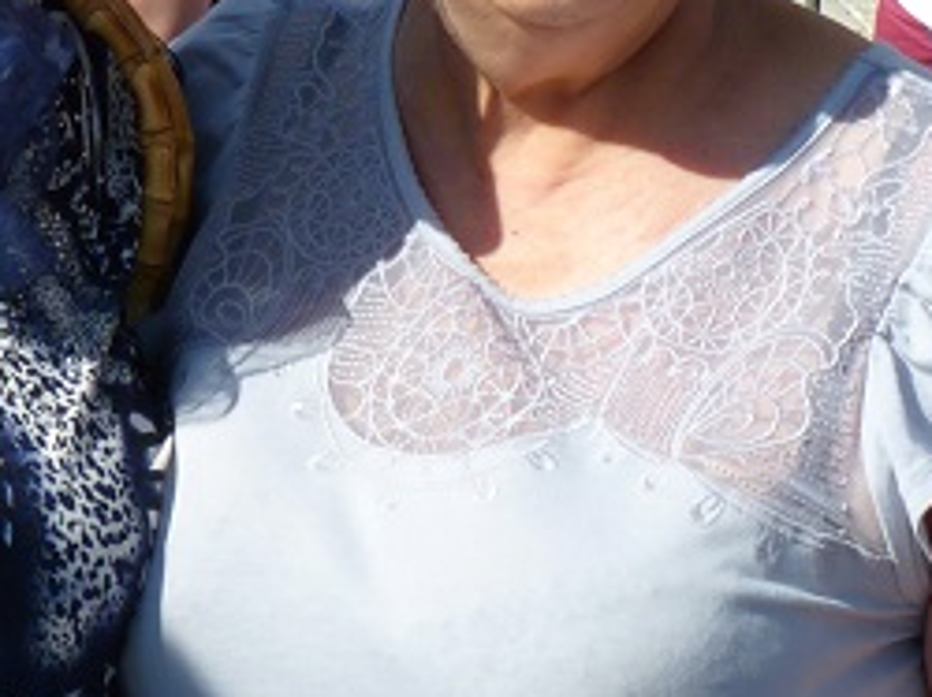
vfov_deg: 11.5
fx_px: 3416
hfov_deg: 15.5
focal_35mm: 127
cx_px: 384
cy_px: -97
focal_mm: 5.4
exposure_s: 1/320
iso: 80
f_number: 5.6
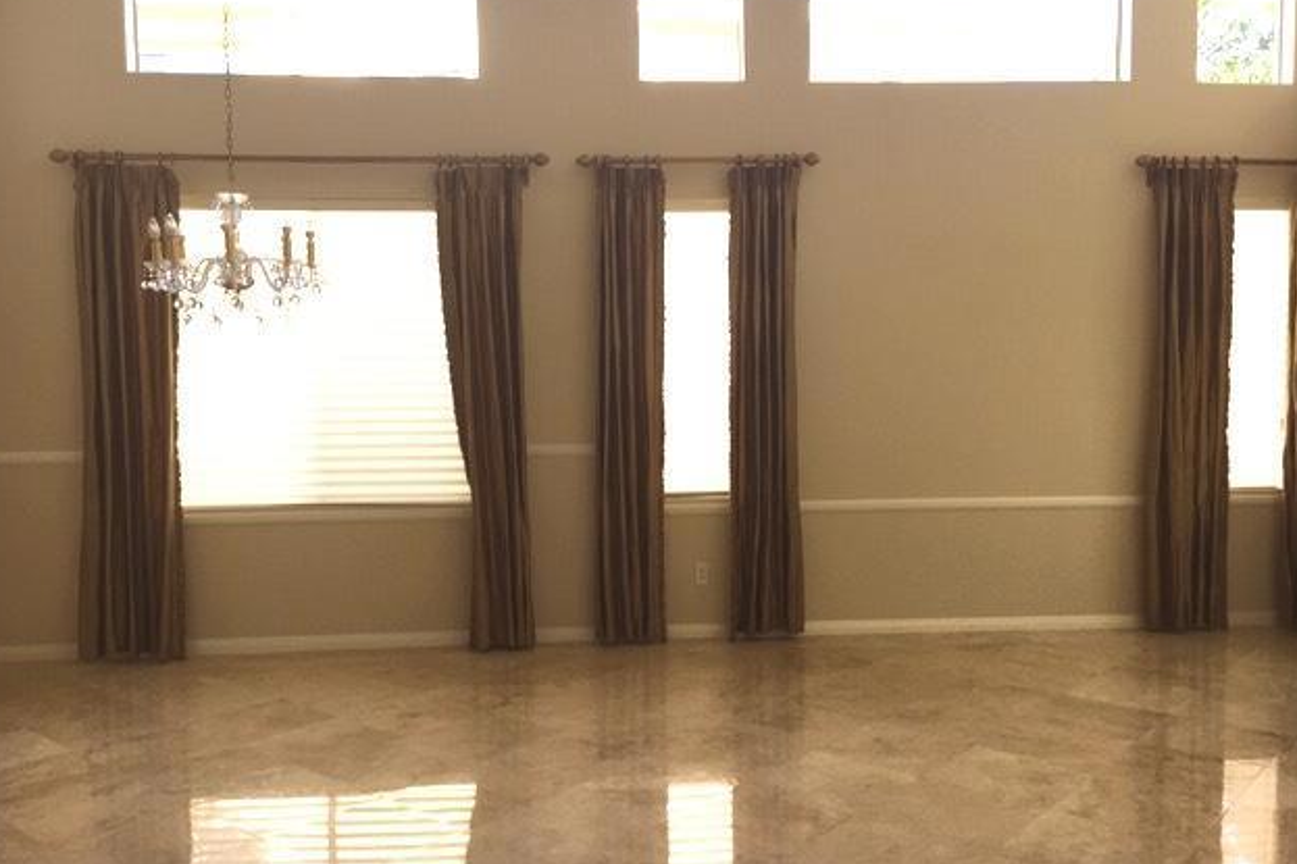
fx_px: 1116
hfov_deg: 60.3
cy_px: 435
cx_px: 639
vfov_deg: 42.3
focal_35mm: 31
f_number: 2.2
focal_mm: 4.15
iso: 32
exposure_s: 1/120
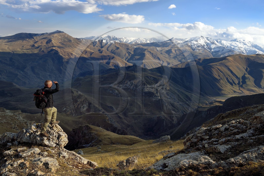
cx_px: 132
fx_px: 249
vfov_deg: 38.8
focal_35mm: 34
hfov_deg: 55.8
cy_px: 88
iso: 200
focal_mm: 34
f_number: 10
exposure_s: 1/250
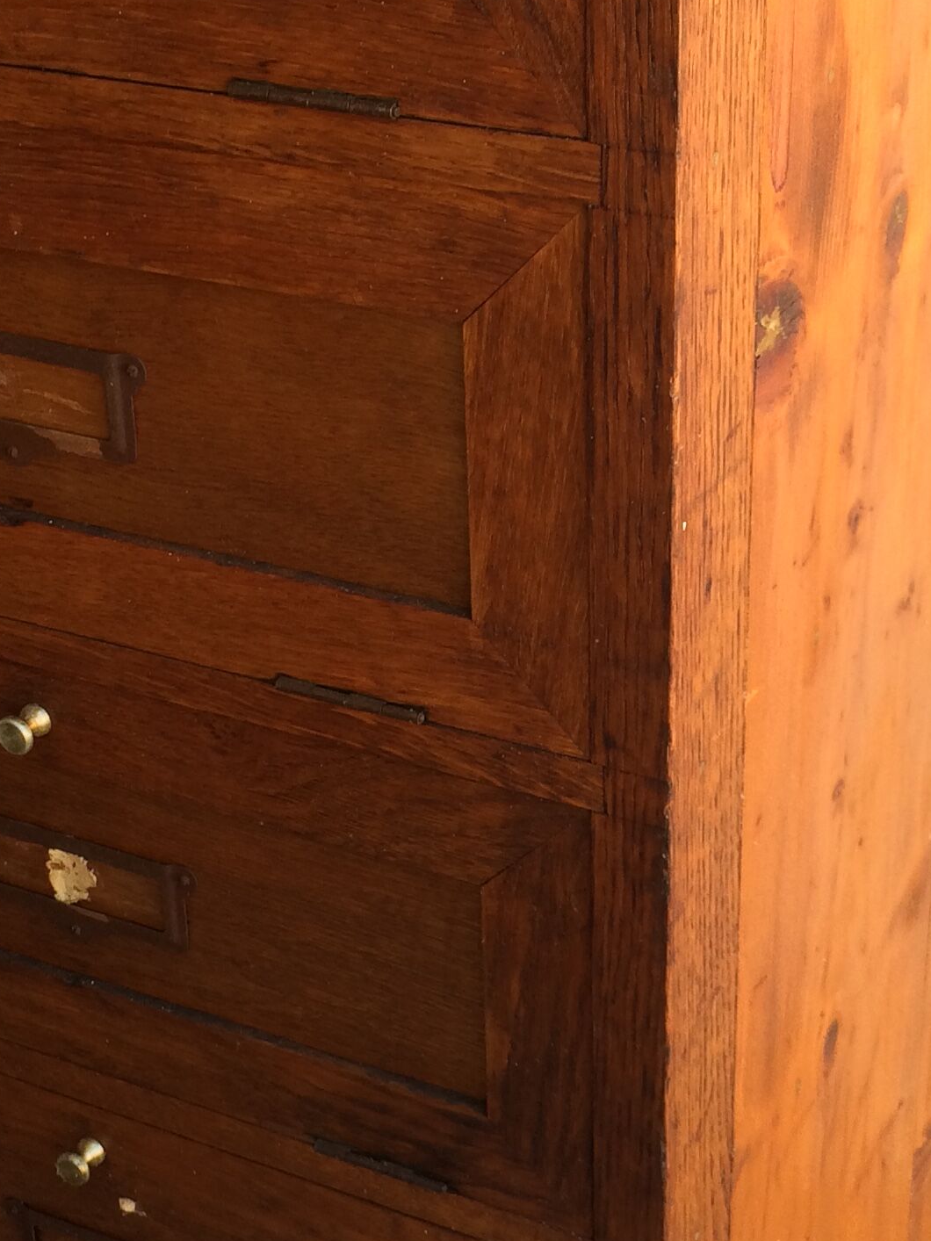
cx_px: 444
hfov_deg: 21.9
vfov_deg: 28.9
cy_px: 718
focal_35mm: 67
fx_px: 2402
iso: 50
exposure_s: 1/100
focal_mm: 4.15
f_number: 2.2
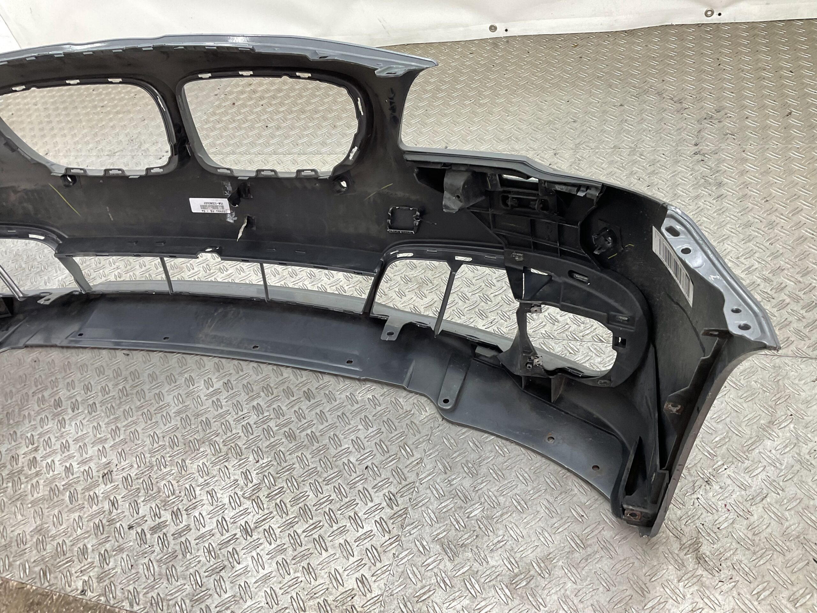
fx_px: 684
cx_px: 408
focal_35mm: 29
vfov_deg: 48.2
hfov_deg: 61.7
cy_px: 306
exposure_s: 1/100
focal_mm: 3
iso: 40
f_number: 1.8
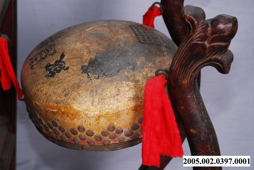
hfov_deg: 19.4
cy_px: 85
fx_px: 741
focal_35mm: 105
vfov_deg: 13.1
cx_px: 127
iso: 100
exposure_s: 1/40
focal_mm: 70
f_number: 7.1
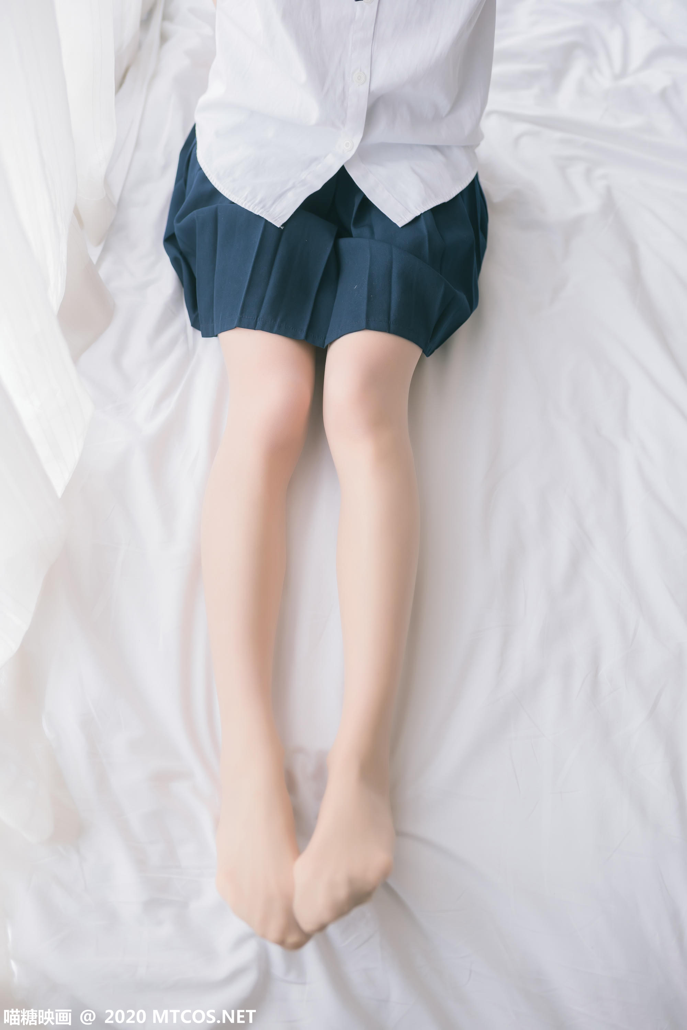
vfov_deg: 54.4
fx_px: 1002
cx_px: 344
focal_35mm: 35
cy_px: 515
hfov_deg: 37.9
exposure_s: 1/125
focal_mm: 35
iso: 400
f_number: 2.2
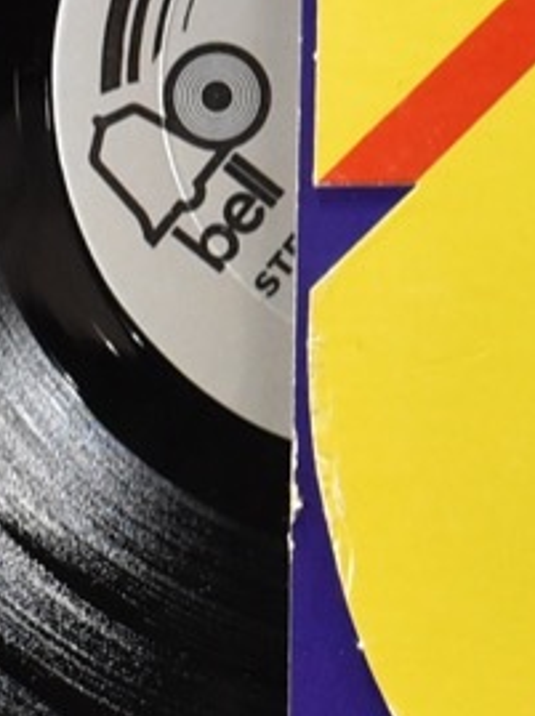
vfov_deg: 11.5
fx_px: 3553
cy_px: 182
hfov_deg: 8.0
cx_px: 1240
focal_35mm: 172
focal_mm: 20
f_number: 6.3
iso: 1600
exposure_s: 1/250
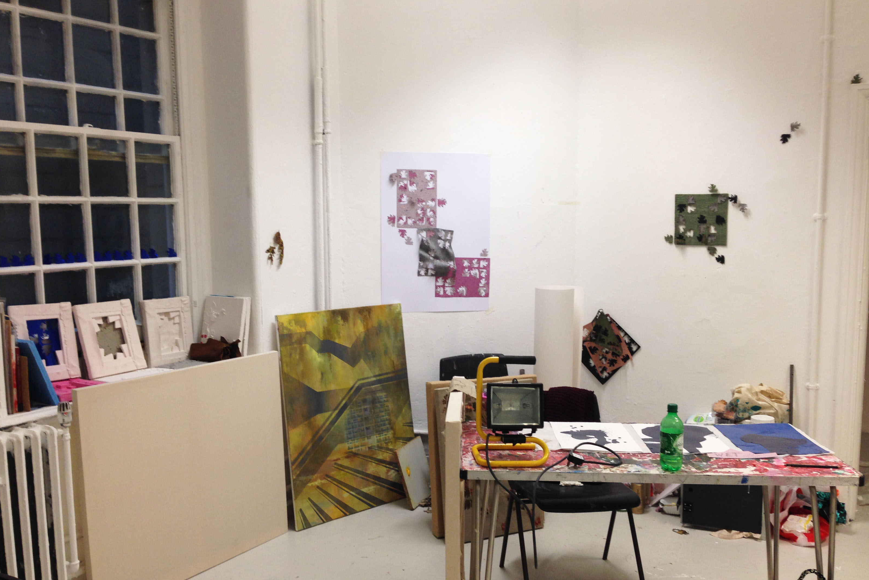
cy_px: 310
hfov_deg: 54.4
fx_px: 845
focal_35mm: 35
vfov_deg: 37.8
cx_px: 436
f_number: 2.4
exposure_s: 1/20
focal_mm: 4.12
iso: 50
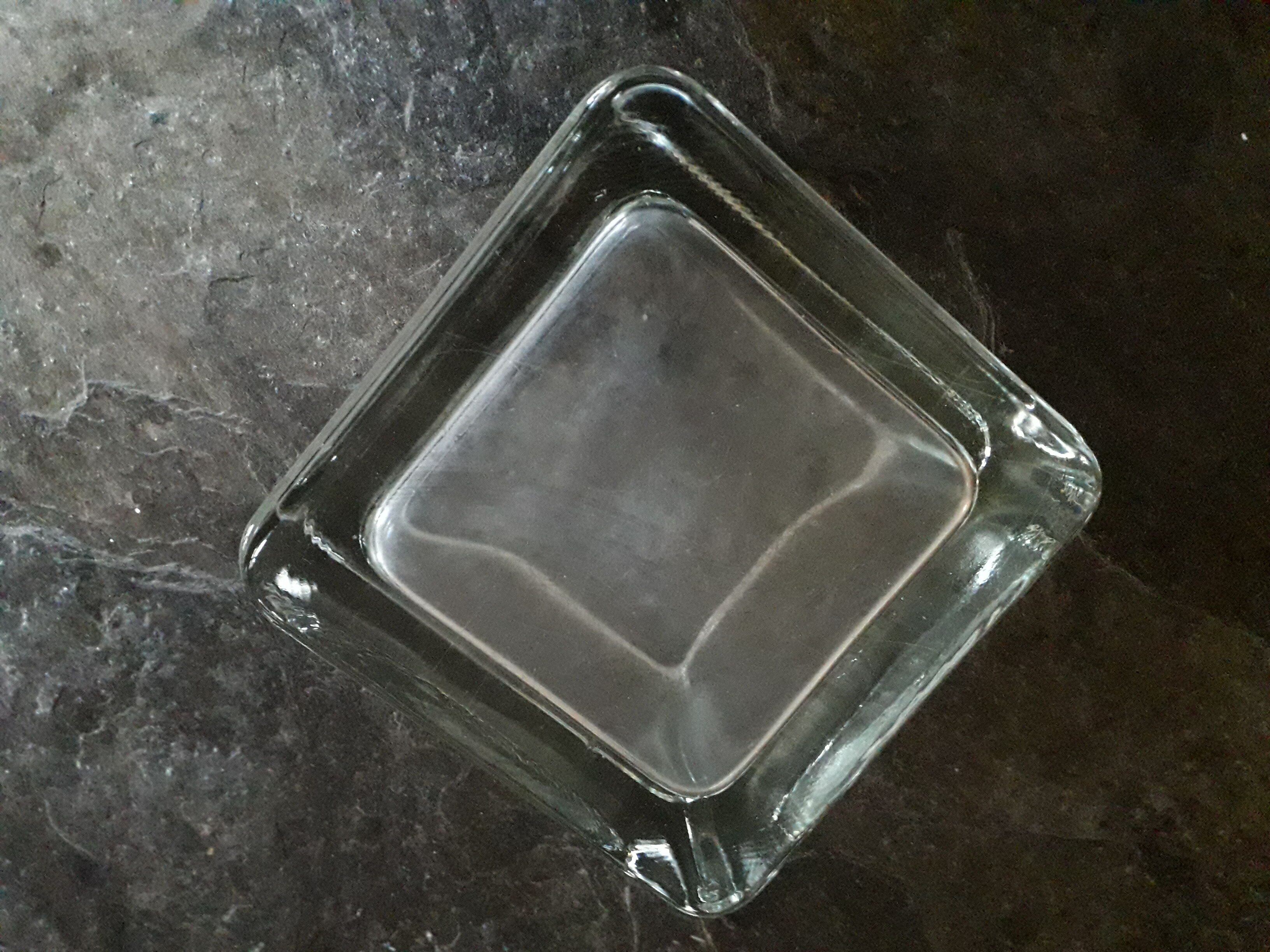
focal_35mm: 27
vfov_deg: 51.4
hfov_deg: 65.3
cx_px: 635
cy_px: 476
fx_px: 991
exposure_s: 1/17
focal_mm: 3.6
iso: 800
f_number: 1.9
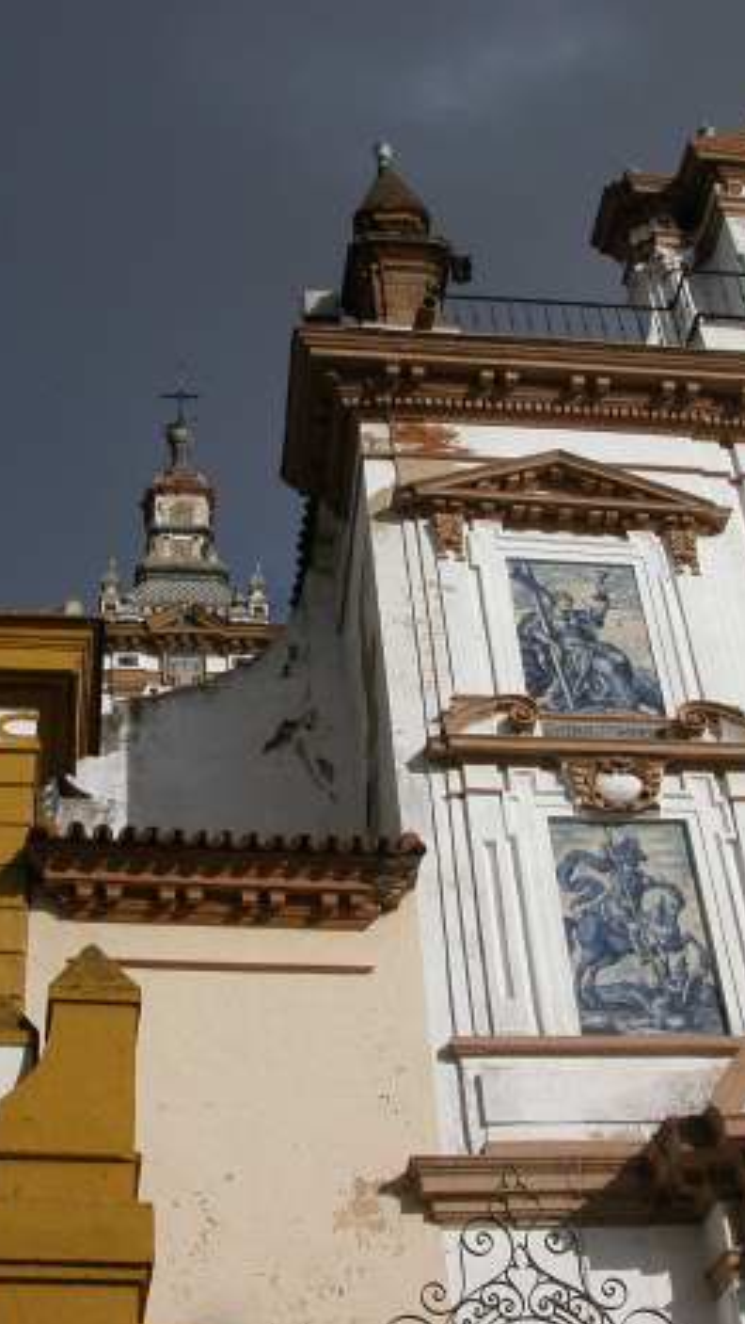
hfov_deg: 23.1
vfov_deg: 39.9
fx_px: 1825
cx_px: 333
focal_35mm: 52
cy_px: 669
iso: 200
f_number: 8
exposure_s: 1/1000
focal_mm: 8.9
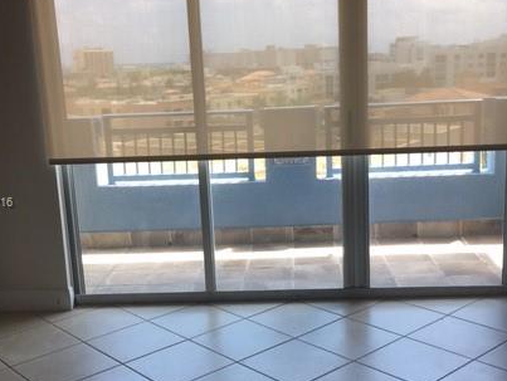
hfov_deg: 41.2
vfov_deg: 31.6
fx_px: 674
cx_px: 254
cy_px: 204
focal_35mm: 46
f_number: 2.2
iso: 25
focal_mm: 4.15
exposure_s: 1/127
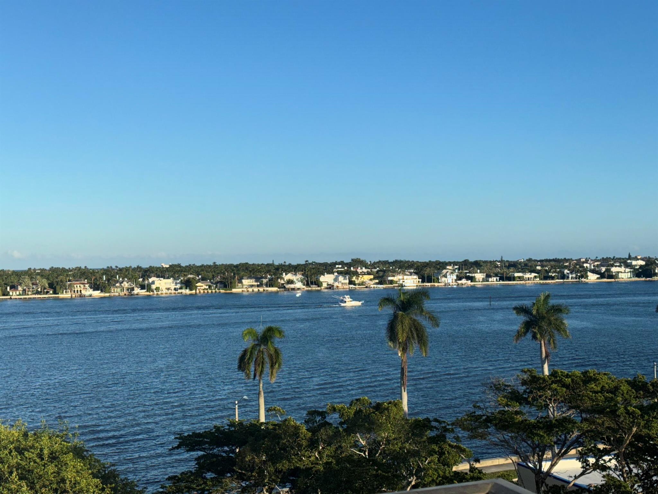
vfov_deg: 30.3
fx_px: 912
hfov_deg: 39.7
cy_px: 247
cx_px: 329
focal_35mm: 48
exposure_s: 1/5848
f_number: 1.78
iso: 50
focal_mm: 6.86
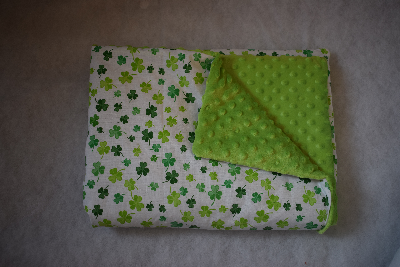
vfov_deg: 35.5
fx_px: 417
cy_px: 134
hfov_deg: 51.3
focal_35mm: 38
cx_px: 200
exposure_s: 1/60
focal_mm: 25
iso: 450
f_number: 4
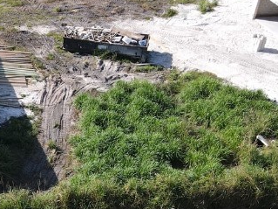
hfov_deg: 23.0
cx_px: -66
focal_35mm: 77
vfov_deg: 18.9
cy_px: 171
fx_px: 618
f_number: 2.8
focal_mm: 4.5
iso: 100
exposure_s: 1/400
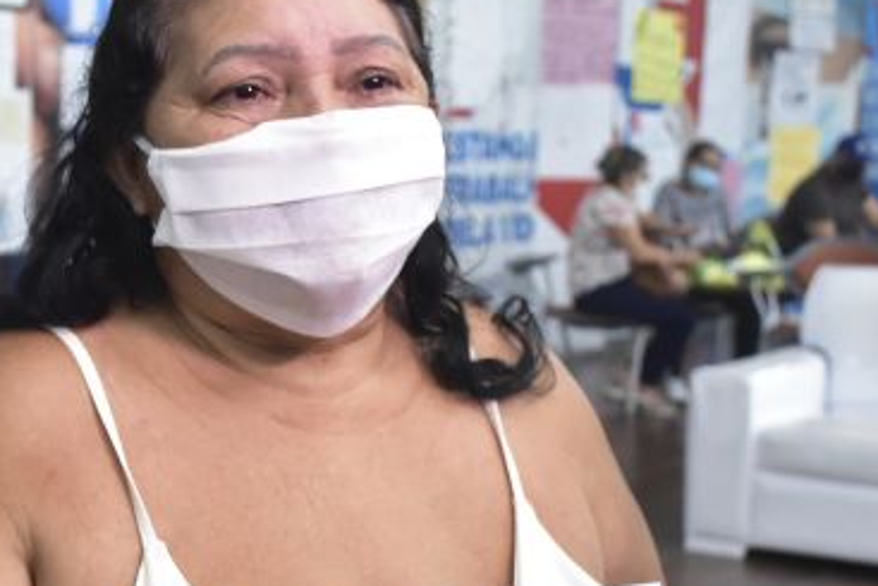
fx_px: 2074
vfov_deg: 16.0
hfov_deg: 23.8
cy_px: 454
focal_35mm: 85
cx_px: 287
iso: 1250
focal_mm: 26
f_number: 4.5
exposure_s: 1/100
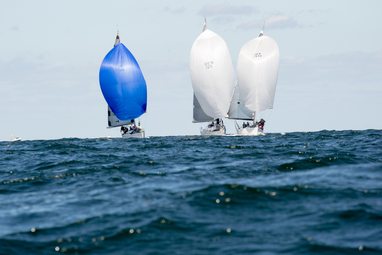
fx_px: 3183
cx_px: 191
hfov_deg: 6.9
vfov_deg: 4.6
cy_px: 128
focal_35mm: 300
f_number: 11
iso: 280
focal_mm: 200
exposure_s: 1/500
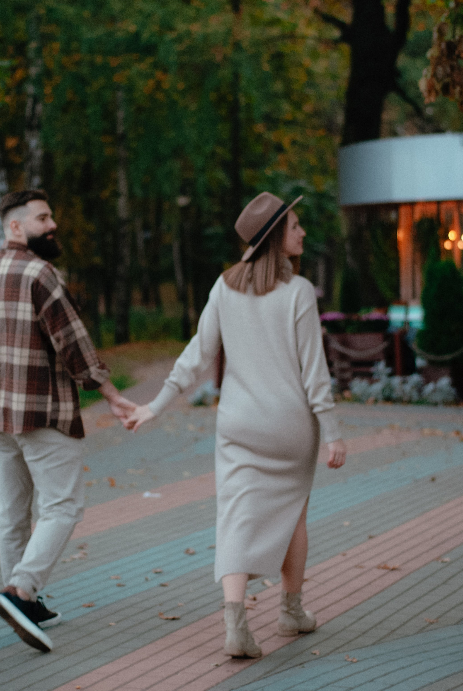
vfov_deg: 21.7
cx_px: 228
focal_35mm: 94
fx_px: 1808
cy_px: 341
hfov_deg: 14.6
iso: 100
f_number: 2.2
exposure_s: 1/125
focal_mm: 50
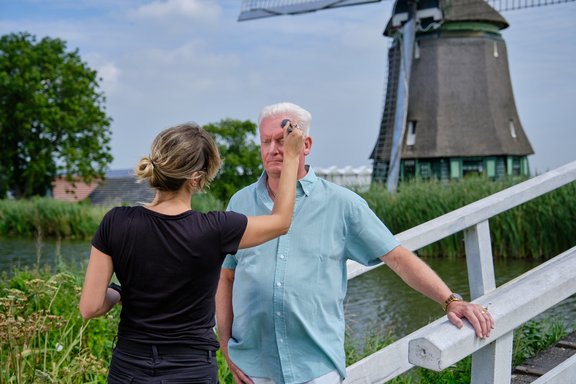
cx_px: 288
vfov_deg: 26.5
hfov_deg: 38.9
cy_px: 192
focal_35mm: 51
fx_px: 816
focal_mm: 34.2
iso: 200
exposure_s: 1/4000
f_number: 2.8
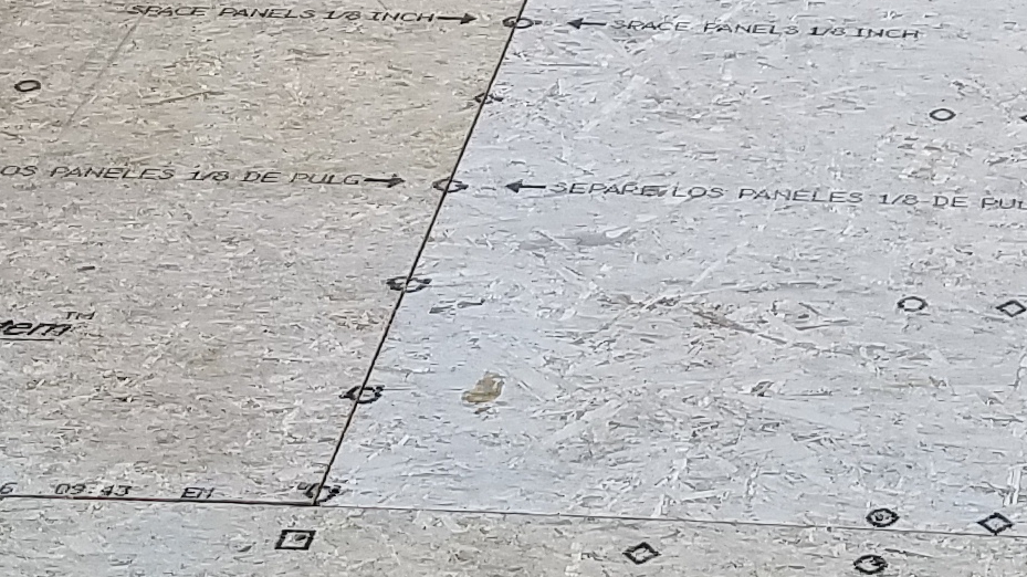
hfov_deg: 17.2
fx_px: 3349
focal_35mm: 123
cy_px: -361
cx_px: 931
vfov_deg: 9.5
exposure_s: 1/976
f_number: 1.7
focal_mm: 4.2
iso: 50
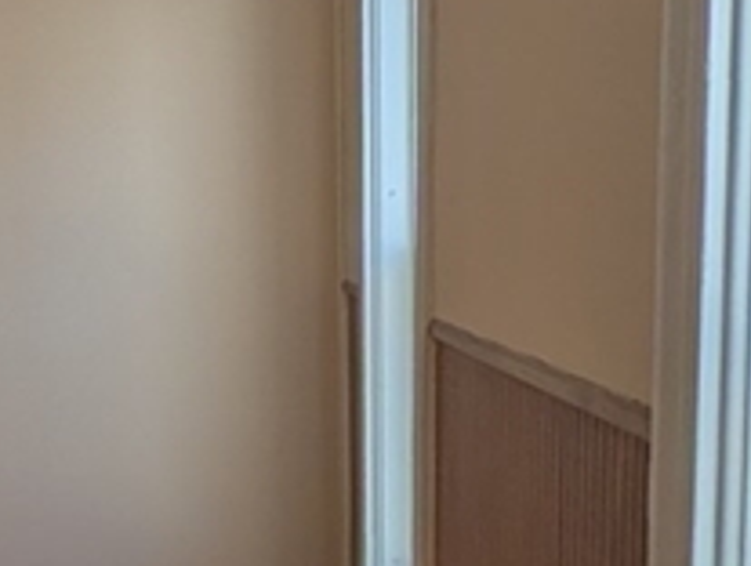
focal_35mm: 59
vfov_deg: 24.1
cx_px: -747
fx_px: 1282
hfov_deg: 19.2
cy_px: 526
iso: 52
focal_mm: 2.02
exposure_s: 1/1064
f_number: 1.7
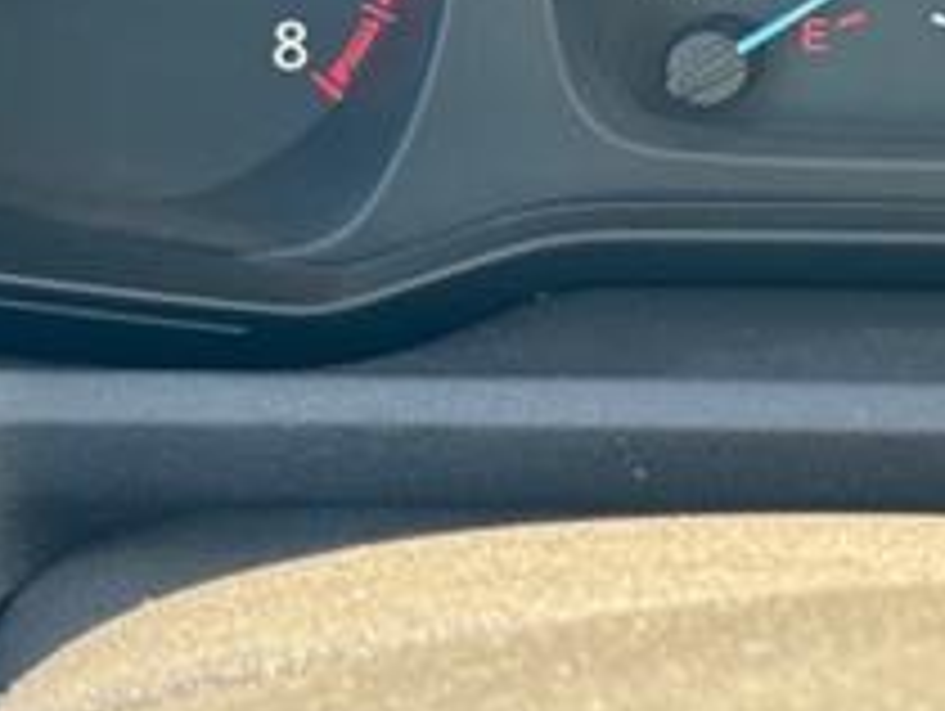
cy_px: -176
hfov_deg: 13.3
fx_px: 3990
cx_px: 954
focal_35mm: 146
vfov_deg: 10.0
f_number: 1.78
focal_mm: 6.76
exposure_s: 1/82
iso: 100
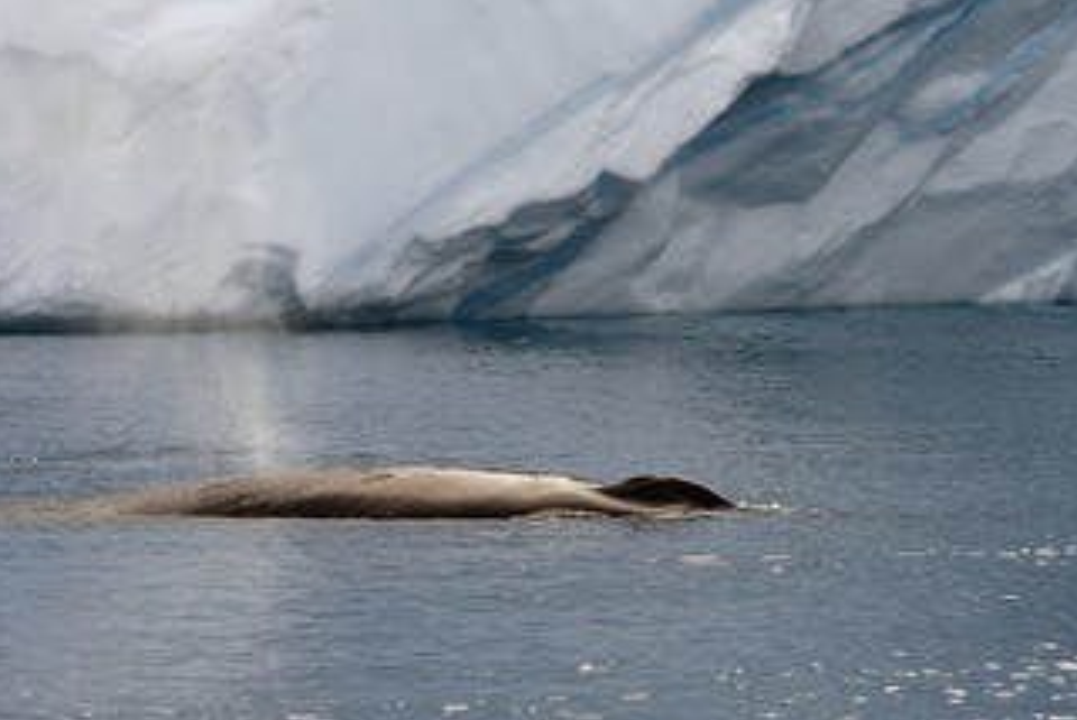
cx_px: 636
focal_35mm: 367
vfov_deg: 3.8
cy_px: 279
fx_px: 10989
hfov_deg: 5.6
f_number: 6.3
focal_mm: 280
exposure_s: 1/1000
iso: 400
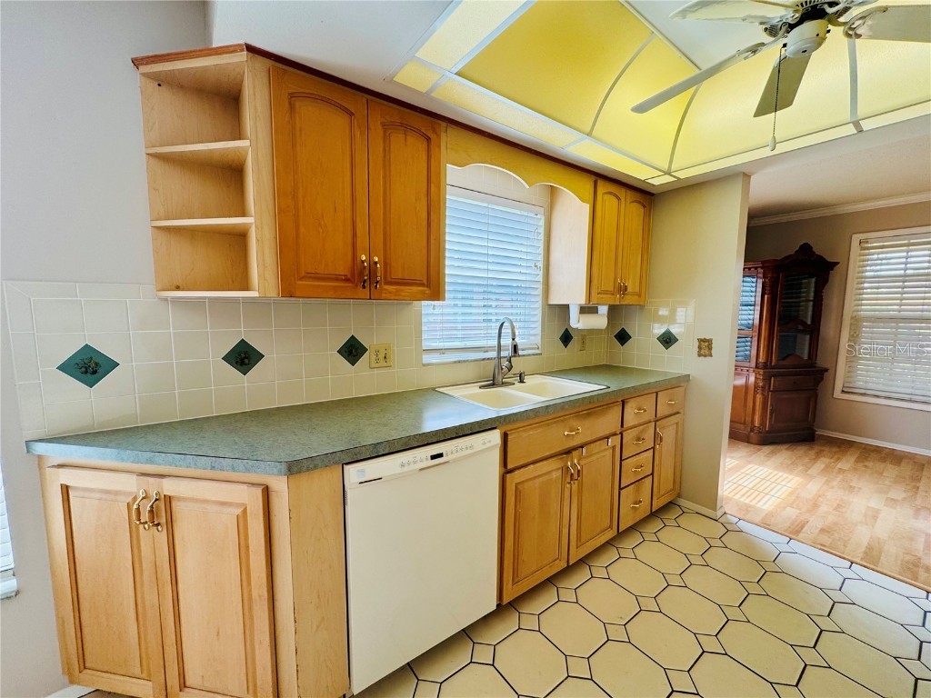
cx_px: 466
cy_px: 349
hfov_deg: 102.1
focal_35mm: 14
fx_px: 377
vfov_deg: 85.7
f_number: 2.2
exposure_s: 1/128
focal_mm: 2.22
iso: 40
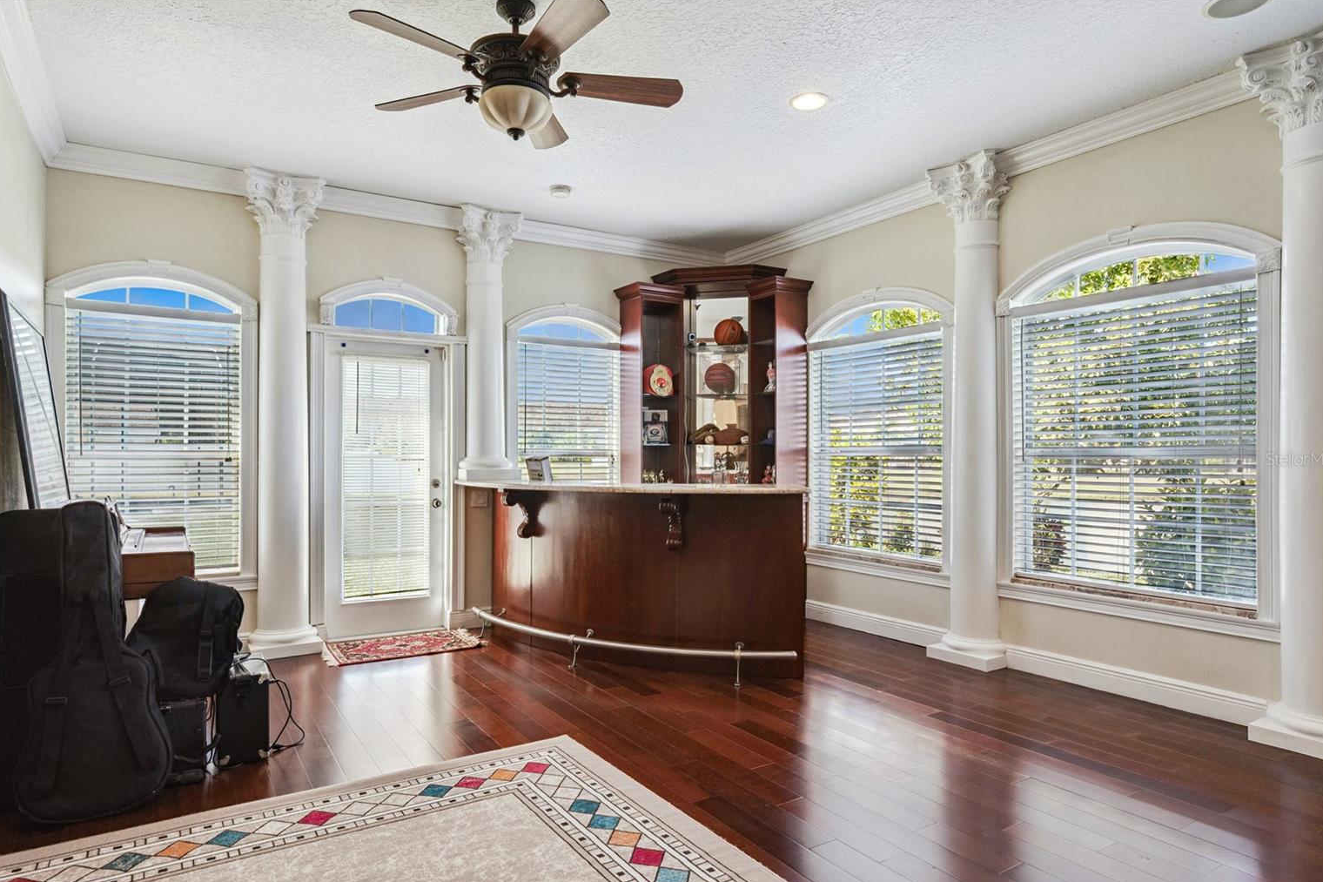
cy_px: 459
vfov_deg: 60.6
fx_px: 754
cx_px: 647
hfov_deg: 82.5
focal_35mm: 21
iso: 200
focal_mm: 19.5
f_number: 9
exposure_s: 1/80
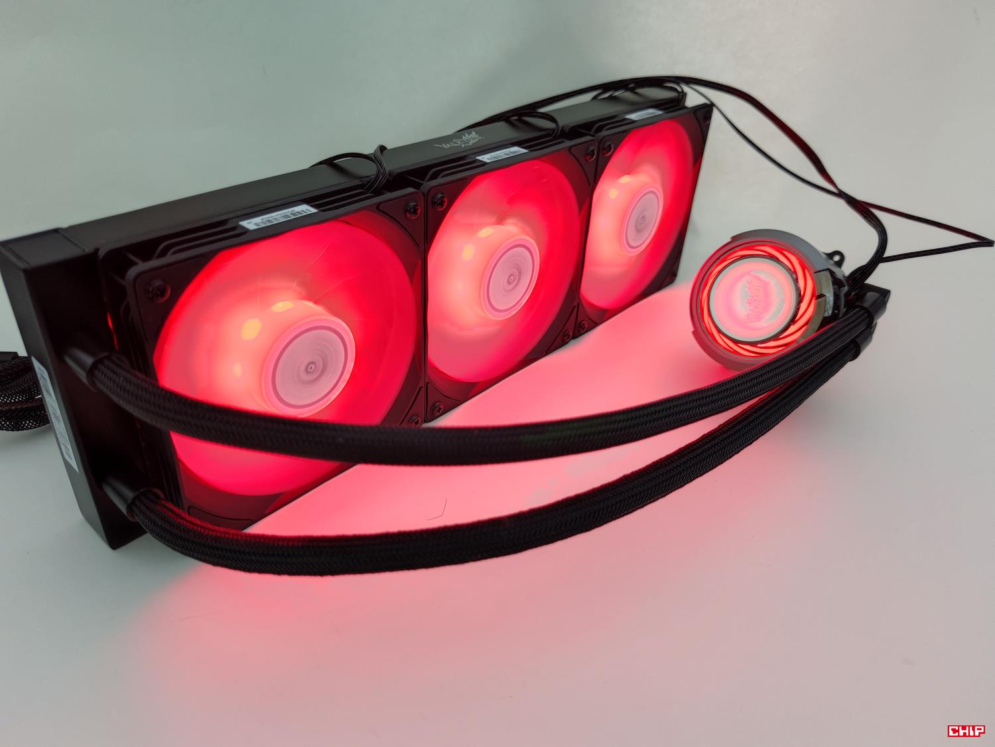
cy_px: 374
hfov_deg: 71.6
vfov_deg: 56.8
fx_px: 690
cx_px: 498
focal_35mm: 24
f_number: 1.85
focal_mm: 6.78
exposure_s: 1/26
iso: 420
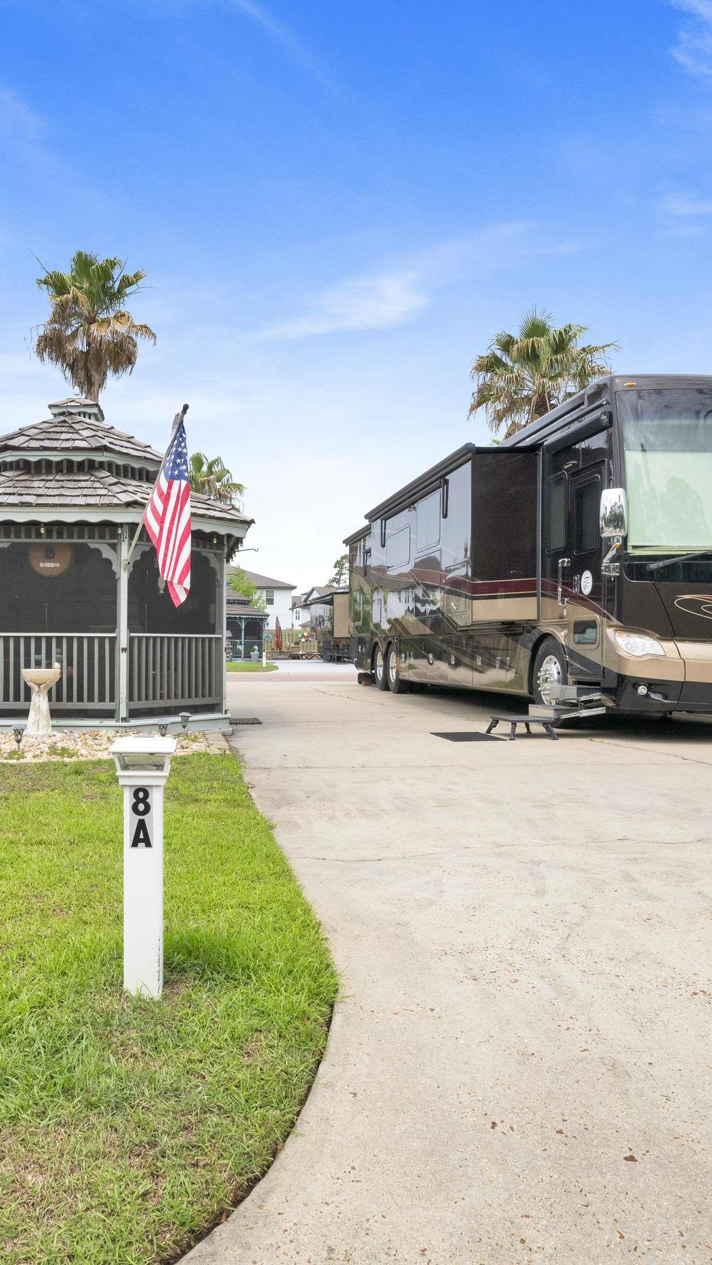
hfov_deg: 40.9
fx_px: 933
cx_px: 200
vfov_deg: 68.3
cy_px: 636
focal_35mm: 28
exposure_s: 1/500
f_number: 13
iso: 400
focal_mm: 17.5
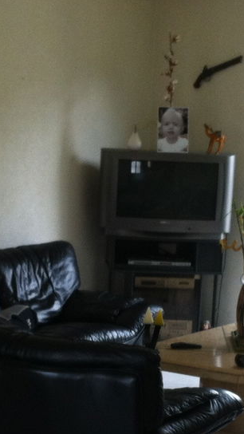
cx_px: 125
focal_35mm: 112
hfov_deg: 10.8
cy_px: 366
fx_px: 1288
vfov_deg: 18.9
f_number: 2.8
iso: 80
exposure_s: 1/40
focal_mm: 3.85
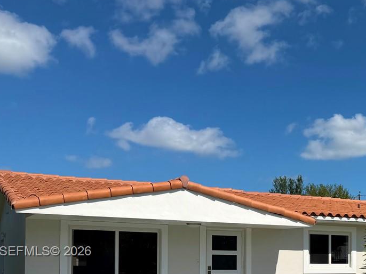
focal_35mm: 56
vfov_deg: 25.2
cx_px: 352
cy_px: 252
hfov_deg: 32.1
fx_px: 592
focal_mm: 6.76
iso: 80
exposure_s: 1/9091
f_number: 1.78
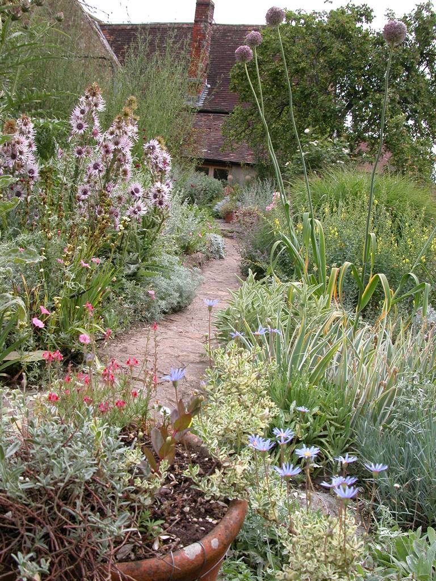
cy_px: 290
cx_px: 218
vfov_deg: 52.6
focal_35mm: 35
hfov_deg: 40.7
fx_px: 588
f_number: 4.5
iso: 100
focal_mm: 8.9
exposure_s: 1/158
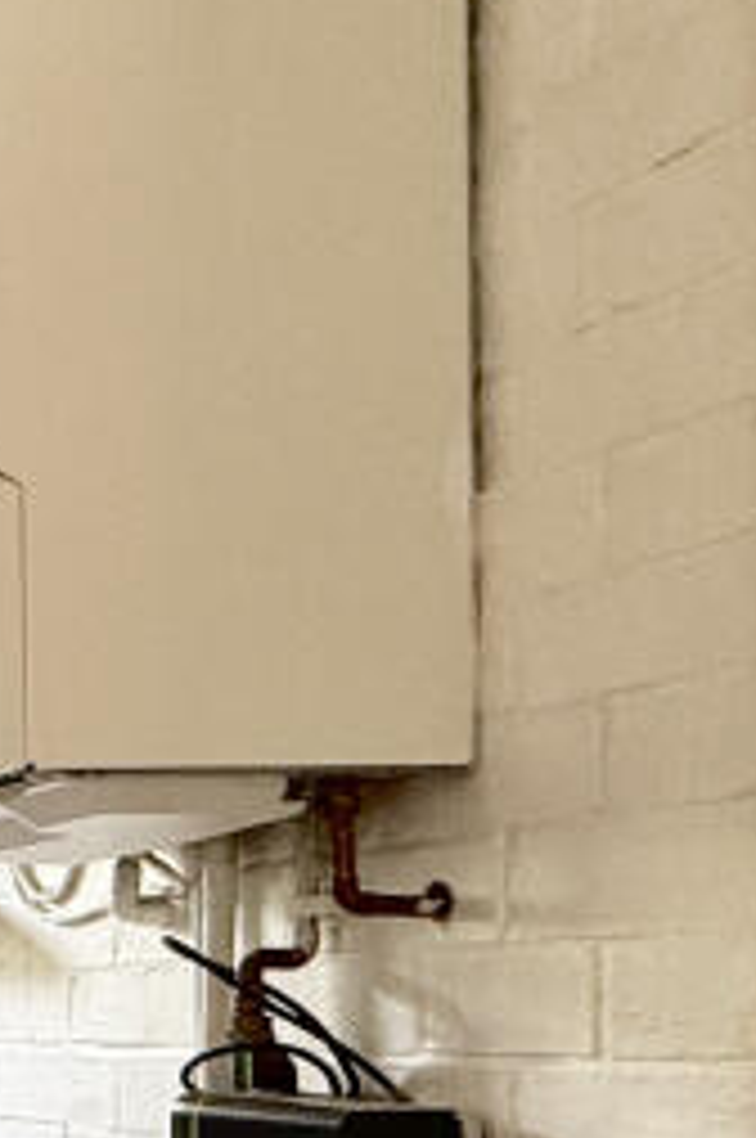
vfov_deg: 32.4
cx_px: -864
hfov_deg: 16.1
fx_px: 1863
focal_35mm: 59
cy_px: 1012
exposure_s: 1/99
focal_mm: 2.22
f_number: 2.2
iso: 200
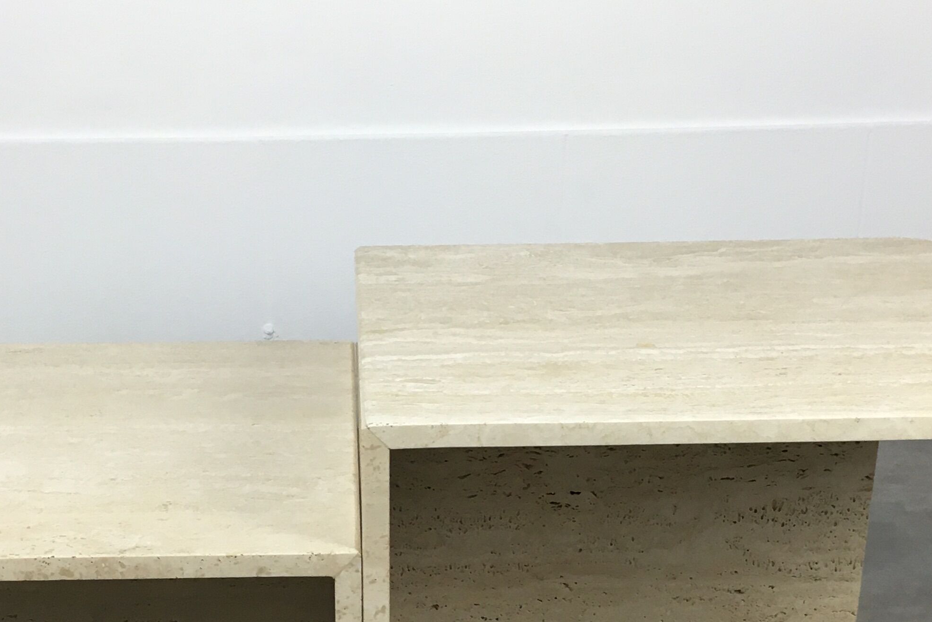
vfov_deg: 21.2
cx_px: 371
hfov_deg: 32.3
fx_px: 1605
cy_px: 612
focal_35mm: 62
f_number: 2.2
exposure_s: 1/33
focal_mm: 4.15
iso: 50
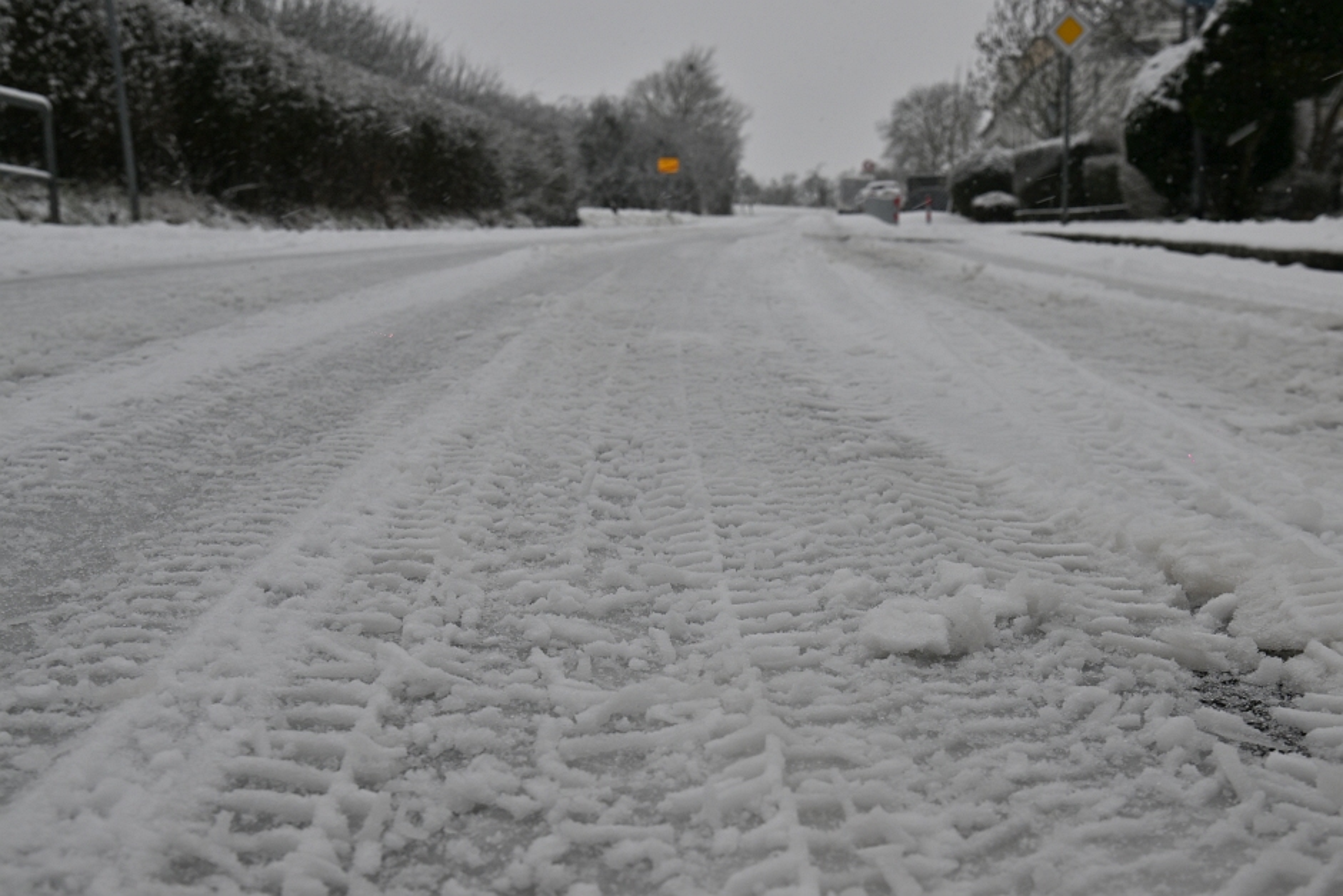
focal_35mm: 42
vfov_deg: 31.9
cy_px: 448
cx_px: 672
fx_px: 1567
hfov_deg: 46.4
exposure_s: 1/250
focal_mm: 42
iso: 200
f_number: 16
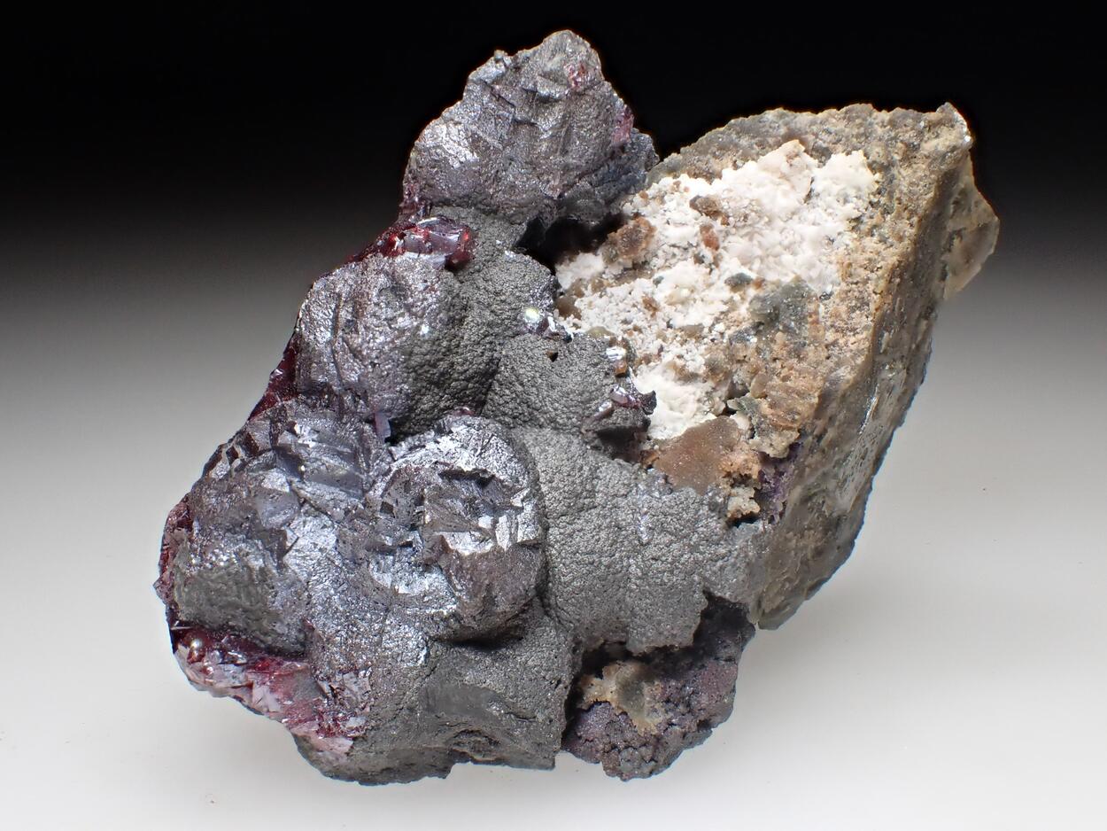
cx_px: 554
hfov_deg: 38.2
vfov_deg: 29.1
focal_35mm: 50
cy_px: 416
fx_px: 1599
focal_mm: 9.01
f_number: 4.5
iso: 250
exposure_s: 1/200
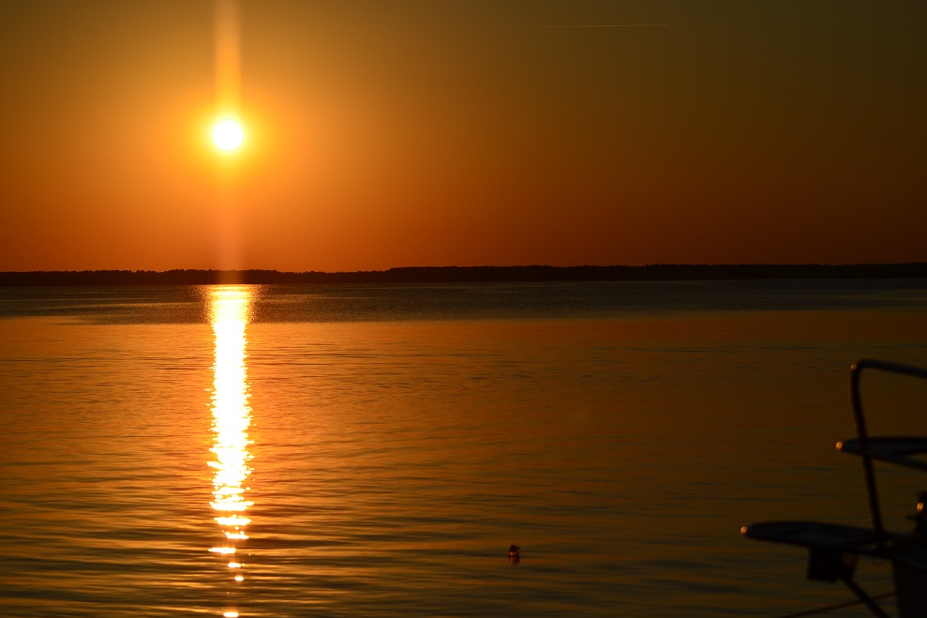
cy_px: 309
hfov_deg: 18.0
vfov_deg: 12.1
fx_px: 2922
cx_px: 462
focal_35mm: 114
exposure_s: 1/8000
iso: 100
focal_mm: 75
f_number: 4.5
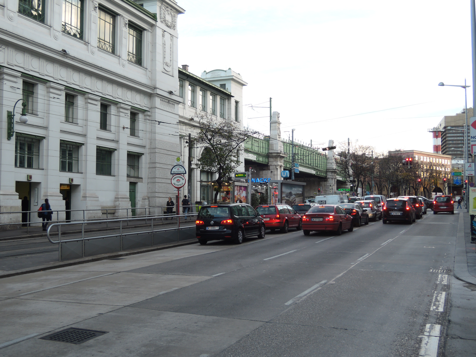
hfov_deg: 46.8
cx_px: 238
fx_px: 550
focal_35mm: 40
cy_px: 178
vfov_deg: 36.0
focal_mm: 8.6
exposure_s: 1/50
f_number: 3.5
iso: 80
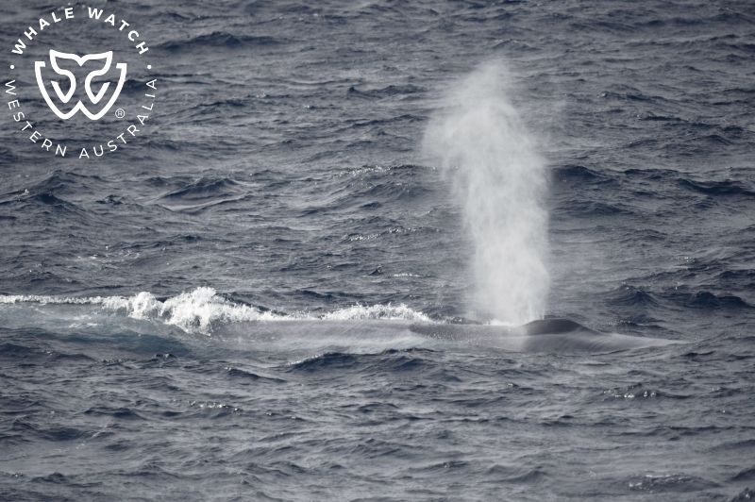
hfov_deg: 3.4
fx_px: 12573
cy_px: 251
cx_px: 378
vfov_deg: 2.3
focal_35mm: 600
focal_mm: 600
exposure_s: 1/8000
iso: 1000
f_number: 6.3
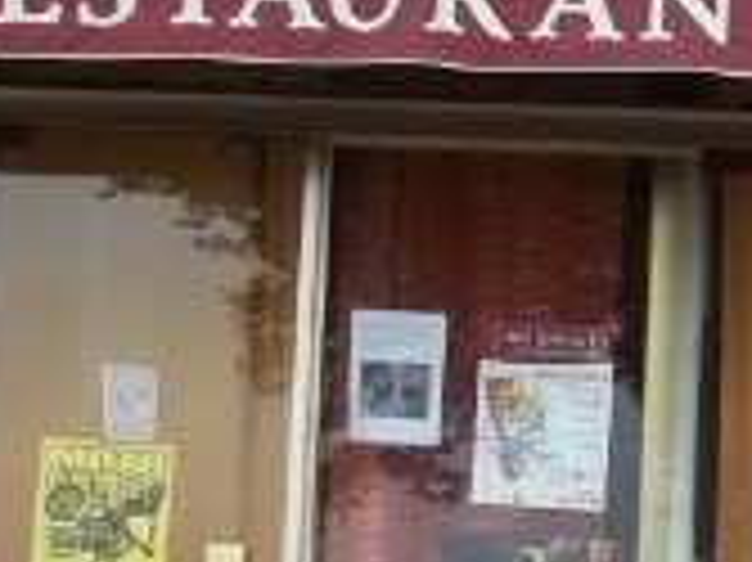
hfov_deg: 15.7
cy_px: 598
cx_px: 766
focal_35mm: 123
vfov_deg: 11.9
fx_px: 2670
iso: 64
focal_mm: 5.7
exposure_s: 1/400
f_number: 2.9
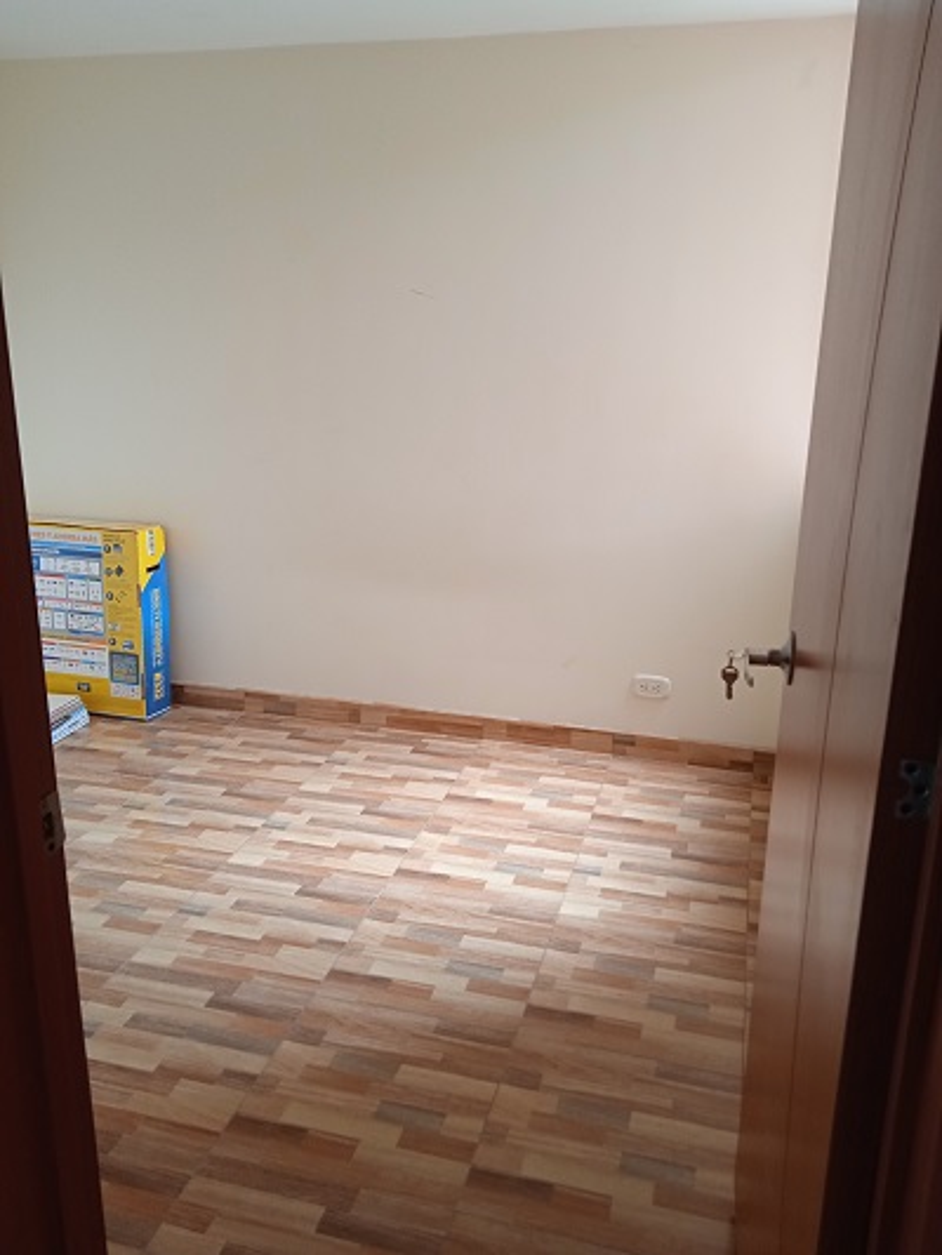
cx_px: 471
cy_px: 628
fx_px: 1016
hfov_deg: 49.8
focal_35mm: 28
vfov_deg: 63.4
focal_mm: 3.43
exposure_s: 1/40
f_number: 2.2
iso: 195
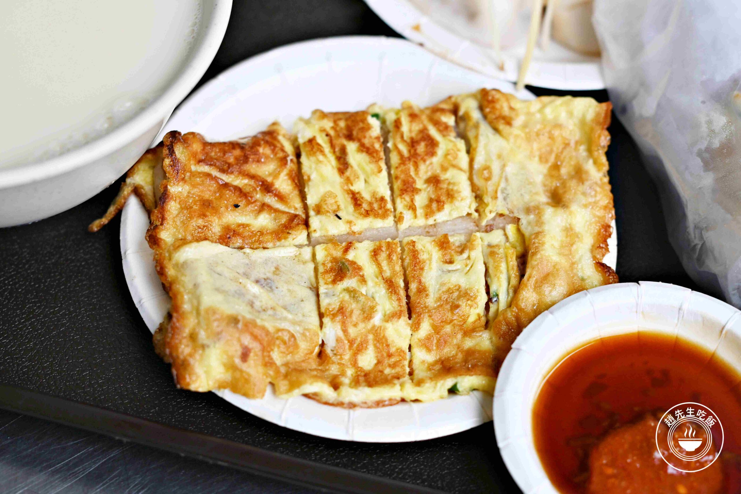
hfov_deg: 27.0
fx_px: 1544
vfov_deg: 18.2
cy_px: 247
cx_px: 370
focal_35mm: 75
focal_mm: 50
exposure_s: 1/160
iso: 250
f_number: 3.2
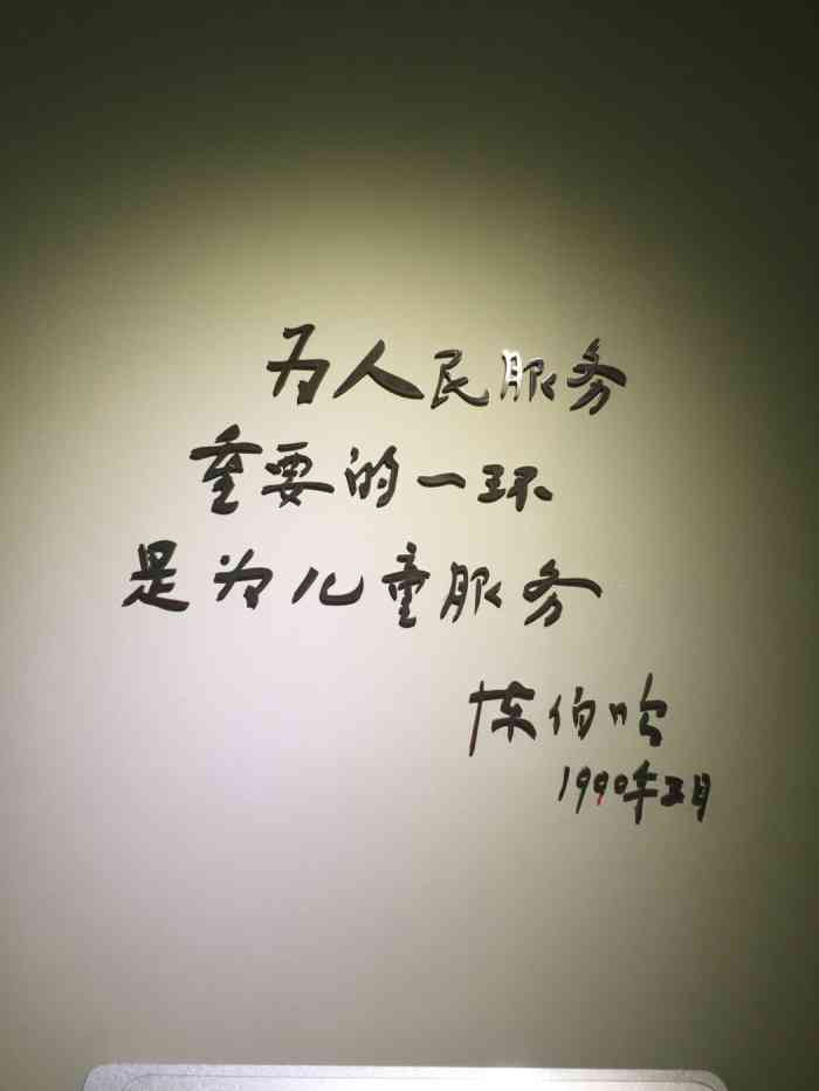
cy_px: 546
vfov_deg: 61.7
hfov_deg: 48.2
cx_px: 410
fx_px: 915
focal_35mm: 29
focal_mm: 4.15
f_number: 2.2
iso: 50
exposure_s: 1/17
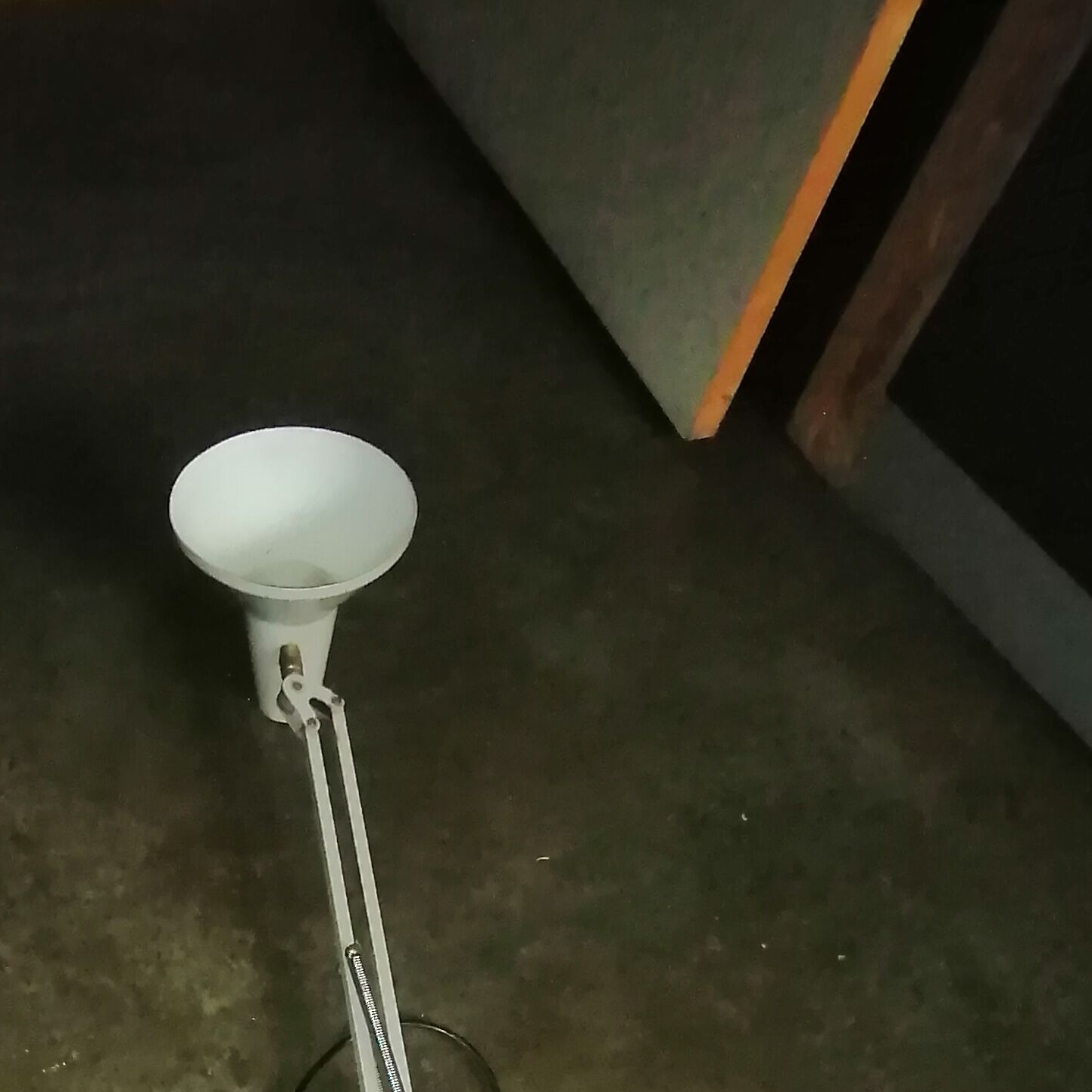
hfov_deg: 46.3
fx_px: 1213
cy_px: 1212
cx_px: 242
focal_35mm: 34
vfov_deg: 39.3
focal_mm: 1.78
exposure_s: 1/25
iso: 320
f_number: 2.4
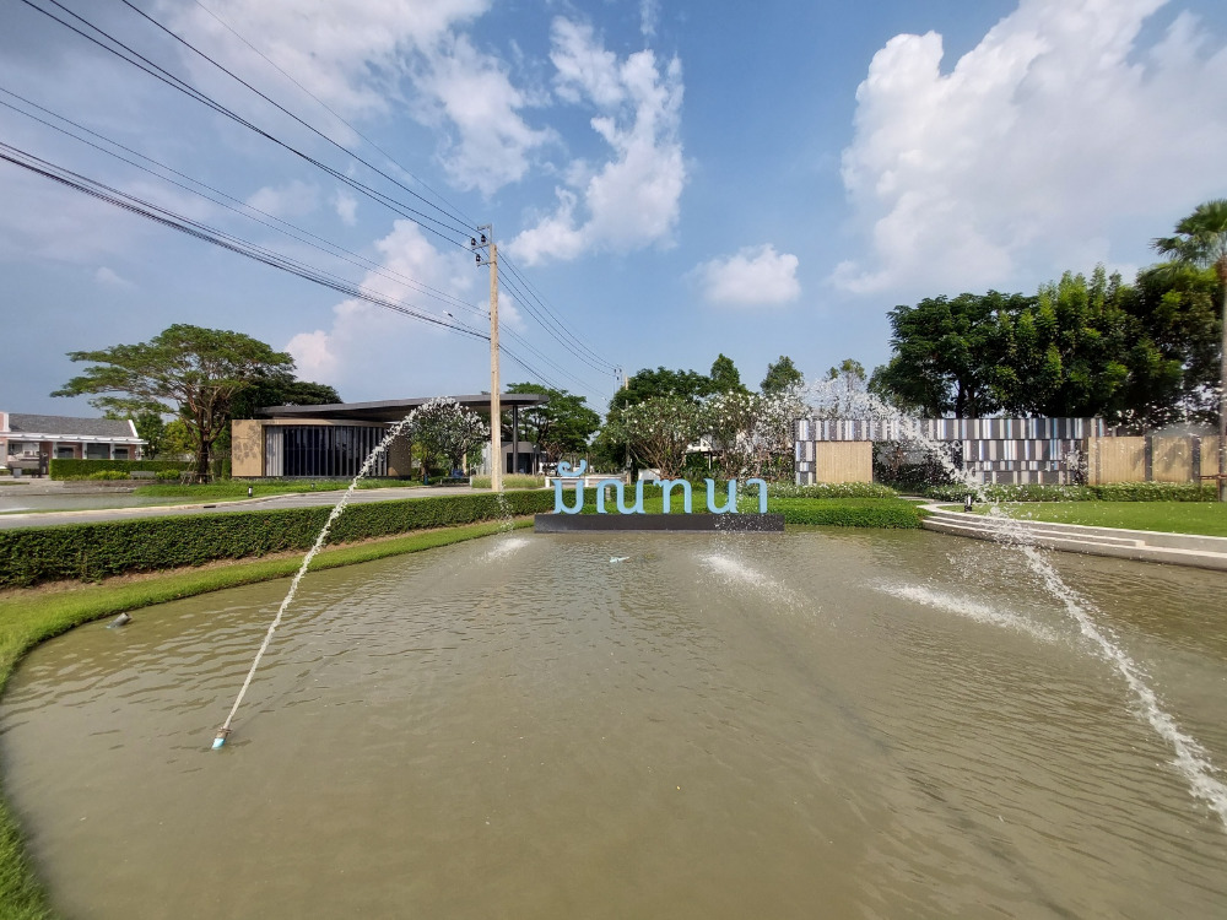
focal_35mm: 13
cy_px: 460
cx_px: 614
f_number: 2.2
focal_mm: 1.74
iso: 50
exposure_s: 1/1740
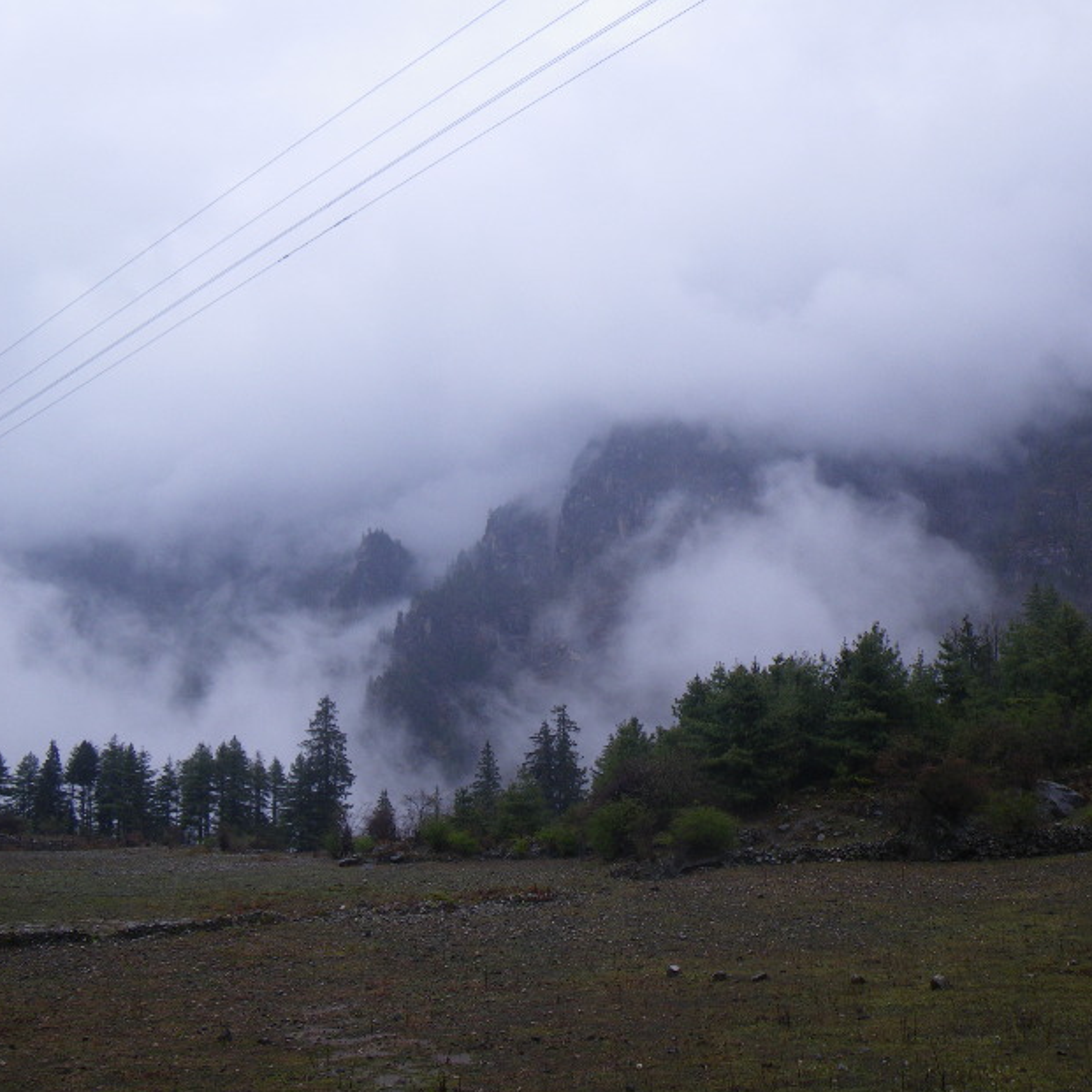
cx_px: 616
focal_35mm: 34
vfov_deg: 48.4
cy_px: 535
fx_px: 1213
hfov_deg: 48.3
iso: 50
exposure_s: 1/250
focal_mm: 5
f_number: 4.2
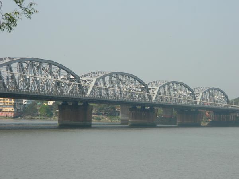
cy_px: 90
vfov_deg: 11.5
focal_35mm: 129
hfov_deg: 15.3
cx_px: 120
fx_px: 891
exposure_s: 1/640
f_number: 4.7
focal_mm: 23.2
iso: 80
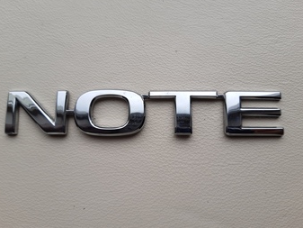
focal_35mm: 27
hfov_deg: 65.3
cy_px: 112
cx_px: 149
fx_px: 236
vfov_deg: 51.4
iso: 40
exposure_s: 1/481
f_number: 1.7
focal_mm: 3.92
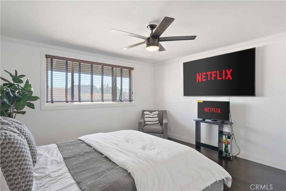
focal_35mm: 18
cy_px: 96
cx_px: 143
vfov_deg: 66.0
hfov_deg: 88.4
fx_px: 147
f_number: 6.3
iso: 1000
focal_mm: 18.5
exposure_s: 1/15
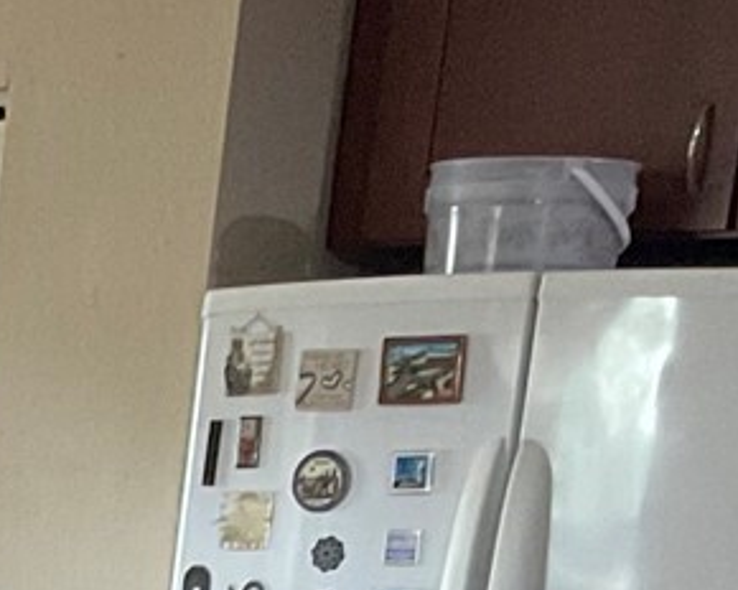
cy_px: 1424
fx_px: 3407
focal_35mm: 156
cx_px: -1209
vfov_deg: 8.9
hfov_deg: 10.2
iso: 200
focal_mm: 3
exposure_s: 1/40
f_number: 1.8
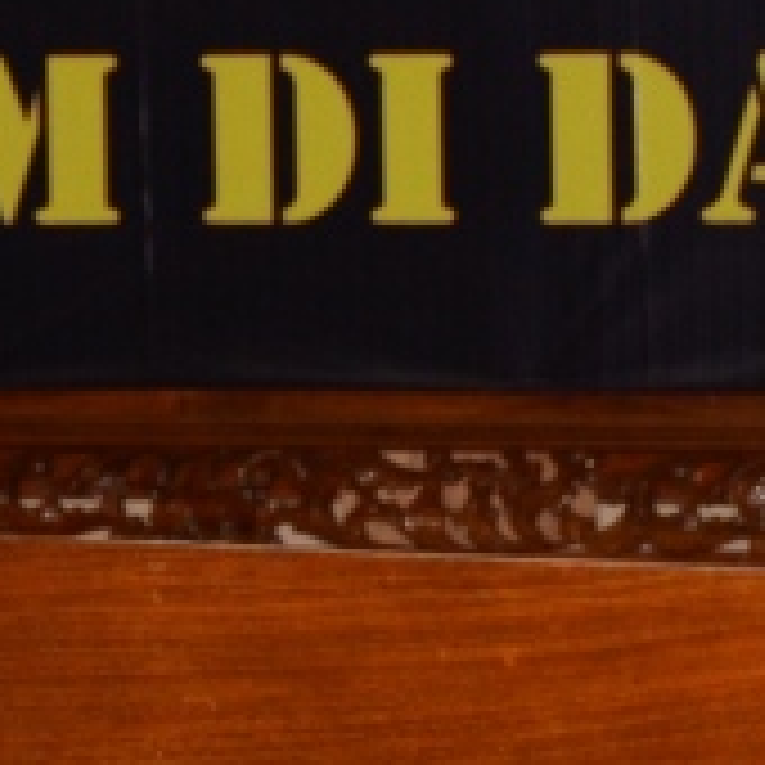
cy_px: 180
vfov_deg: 4.6
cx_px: 1080
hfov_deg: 4.6
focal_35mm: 383
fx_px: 9576
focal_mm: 50
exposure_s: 1/125
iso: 400
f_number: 7.1
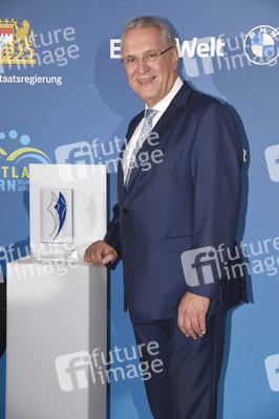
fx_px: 873
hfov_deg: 18.2
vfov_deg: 27.0
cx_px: 140
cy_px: 210
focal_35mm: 75
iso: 2500
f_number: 6.3
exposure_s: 1/80
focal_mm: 75
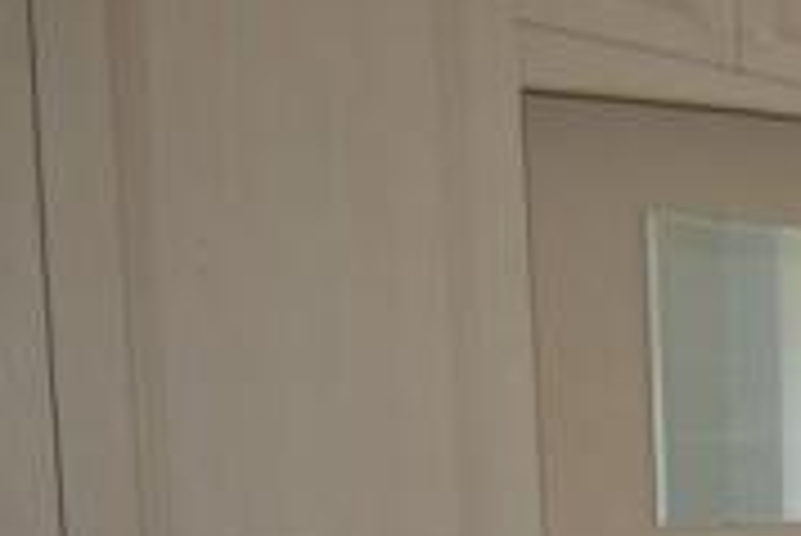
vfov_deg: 18.5
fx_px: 1600
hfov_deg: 22.3
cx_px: 1249
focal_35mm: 72
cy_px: 538
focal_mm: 13
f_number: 6.3
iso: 100
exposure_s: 1/200
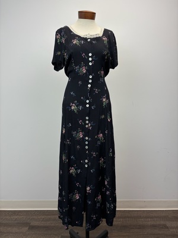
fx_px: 178
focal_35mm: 26
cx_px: 89
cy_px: 119
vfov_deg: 67.3
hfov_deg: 53.1
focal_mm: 5.96
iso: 32
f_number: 1.6
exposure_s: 1/157
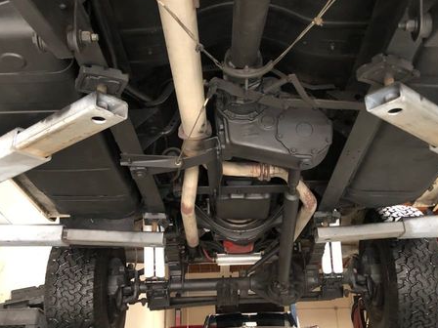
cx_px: 233
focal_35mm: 40
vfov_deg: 35.8
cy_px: 125
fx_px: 506
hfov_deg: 46.8
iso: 100
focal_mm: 3.99
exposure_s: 1/4
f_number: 1.8
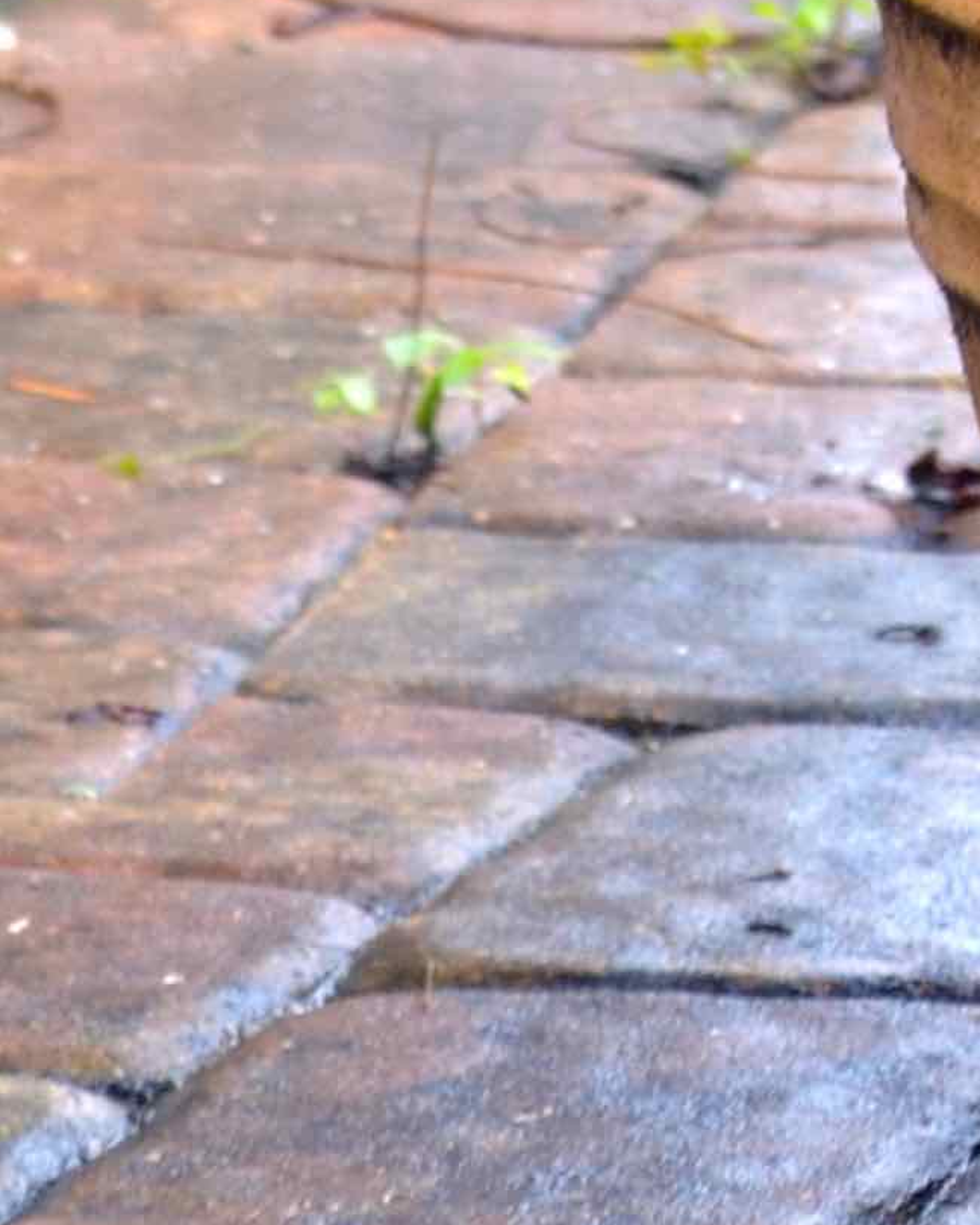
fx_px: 21721
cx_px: 2180
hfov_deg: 2.6
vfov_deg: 3.2
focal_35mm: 599
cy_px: -1281
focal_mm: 70
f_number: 4.5
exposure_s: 1/80
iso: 400
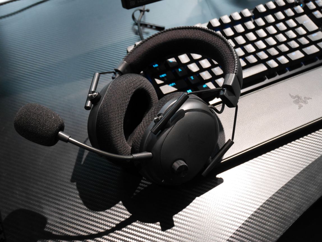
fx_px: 354
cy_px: 121
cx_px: 161
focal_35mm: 38
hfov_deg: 49.0
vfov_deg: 37.7
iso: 1600
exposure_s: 1/60
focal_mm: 19
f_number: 4.3
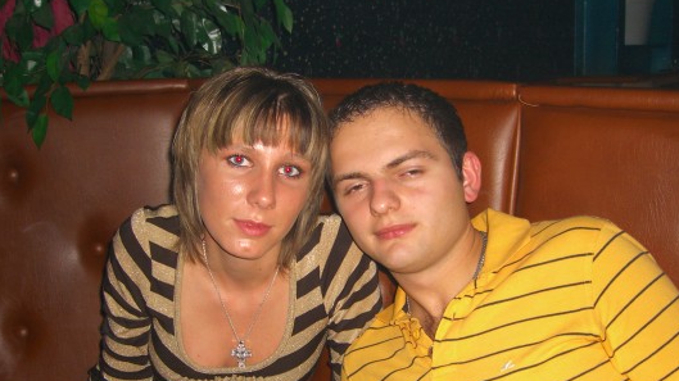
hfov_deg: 43.7
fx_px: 846
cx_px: 359
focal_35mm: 47
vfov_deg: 25.3
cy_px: 253
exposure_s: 1/60
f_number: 2.8
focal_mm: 7.9
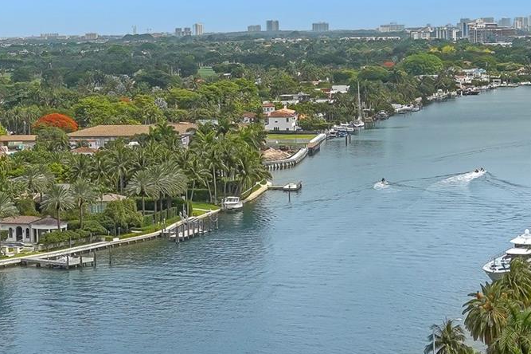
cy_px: 105
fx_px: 1592
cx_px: 78
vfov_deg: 12.6
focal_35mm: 108
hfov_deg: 18.7
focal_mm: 30
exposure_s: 1/640
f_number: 11
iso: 320
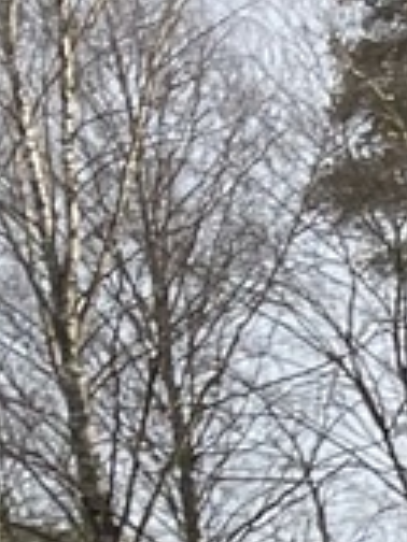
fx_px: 3731
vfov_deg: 7.1
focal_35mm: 238
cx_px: 1919
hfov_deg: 5.2
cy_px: 1829
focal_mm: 5.1
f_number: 1.6
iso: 32
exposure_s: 1/664
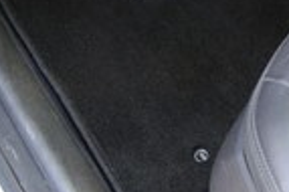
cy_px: -23
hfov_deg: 19.0
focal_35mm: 106
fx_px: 850
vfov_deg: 12.6
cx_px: 247
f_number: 4
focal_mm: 24
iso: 400
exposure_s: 1/30
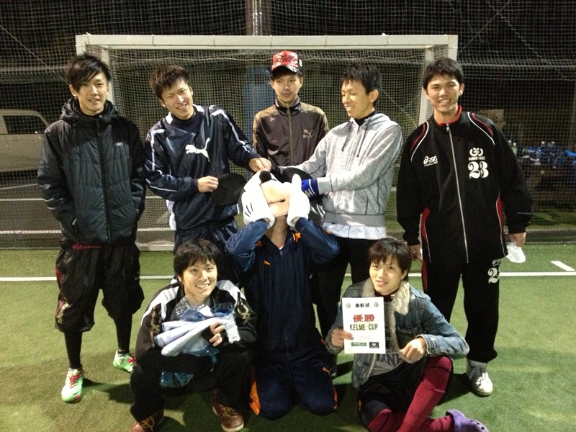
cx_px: 288
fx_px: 582
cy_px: 216
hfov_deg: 52.6
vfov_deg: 40.7
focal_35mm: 35
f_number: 2.4
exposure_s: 1/15
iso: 800
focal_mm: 4.28
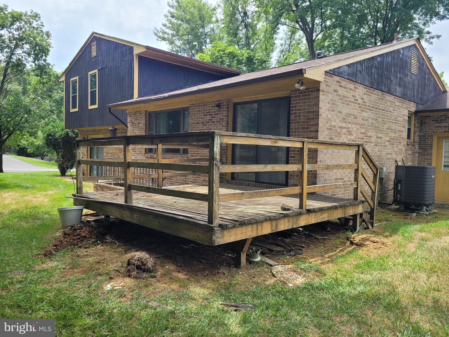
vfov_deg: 53.1
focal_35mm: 26
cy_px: 168
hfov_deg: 67.3
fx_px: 337
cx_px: 224
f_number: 1.8
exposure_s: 1/681
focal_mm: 5.4
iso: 40
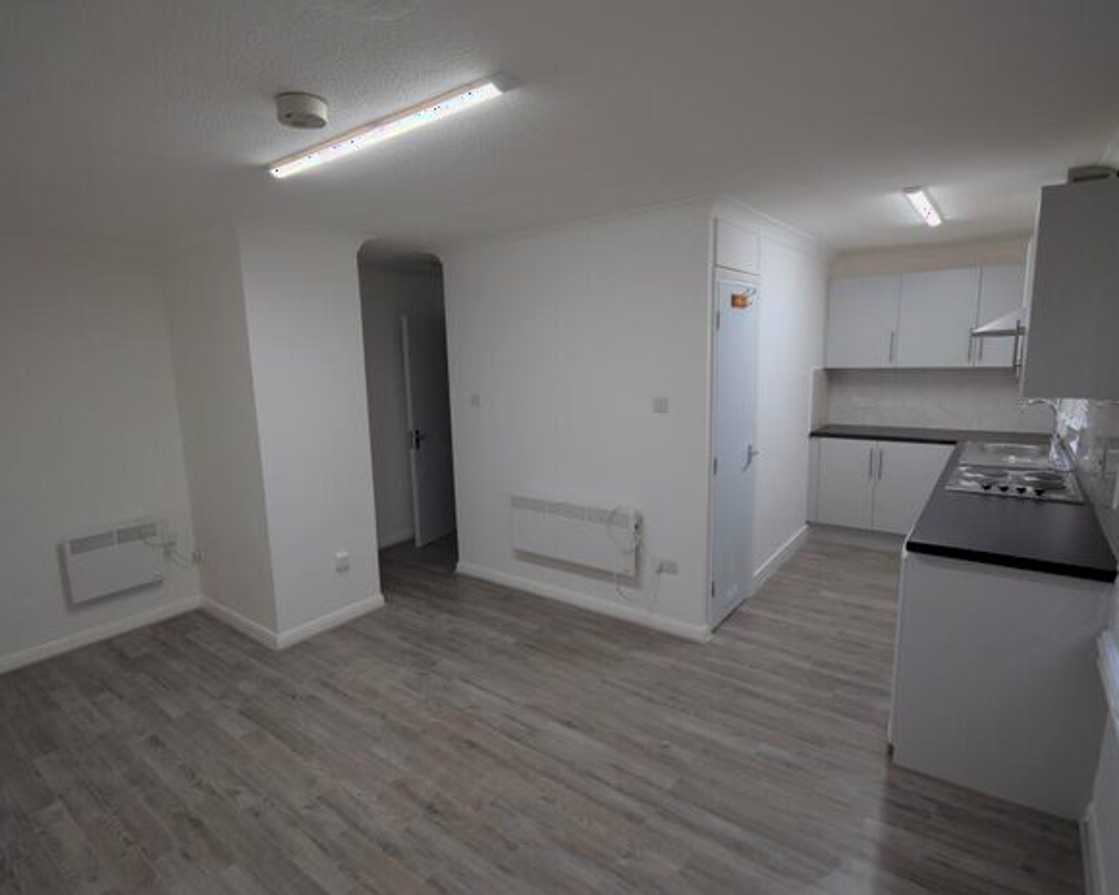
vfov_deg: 77.0
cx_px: 532
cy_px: 447
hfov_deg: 89.6
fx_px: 563
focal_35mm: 17
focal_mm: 10
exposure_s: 1/100
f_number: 5
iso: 400
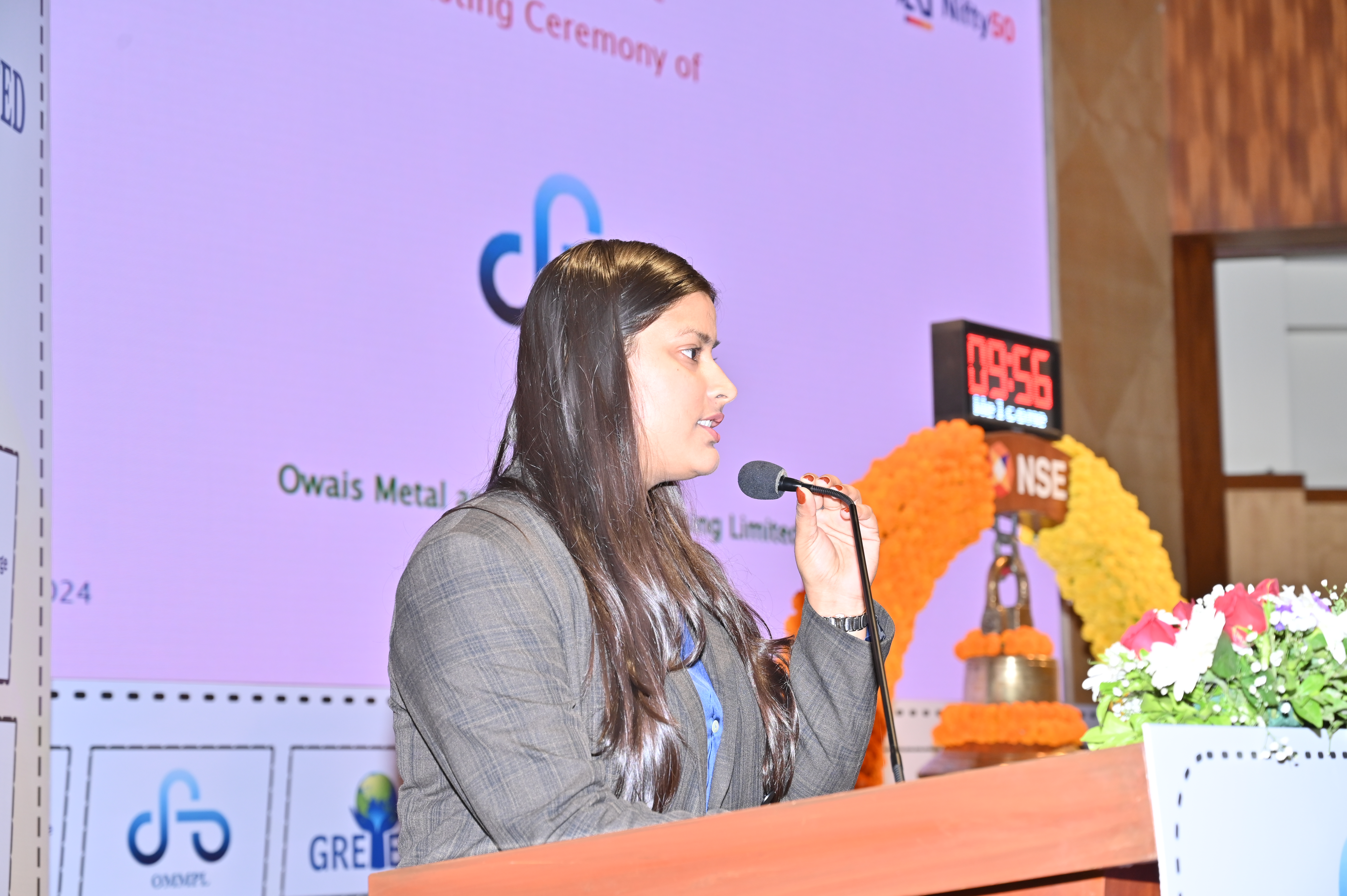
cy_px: 448
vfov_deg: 19.4
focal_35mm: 70
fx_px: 2617
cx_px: 674
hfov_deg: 28.9
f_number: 5.6
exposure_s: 1/160
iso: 400
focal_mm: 70
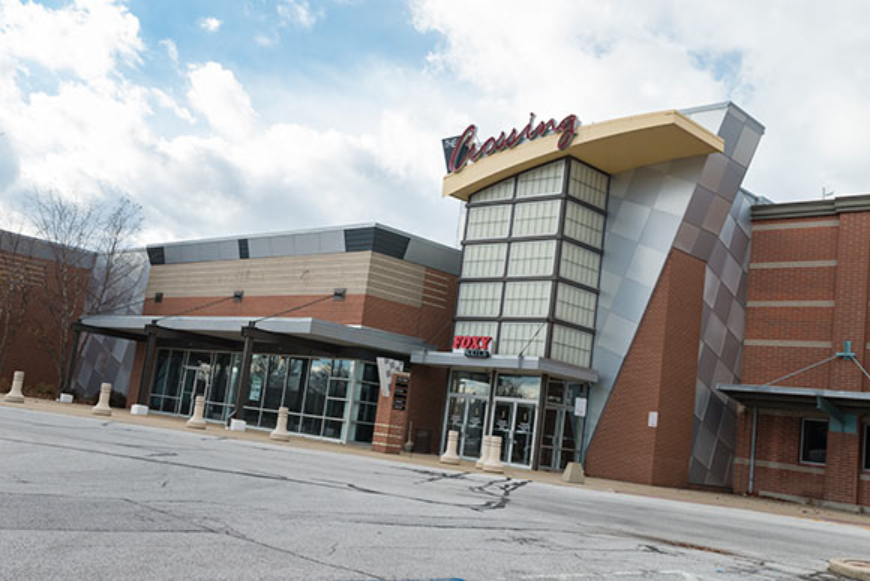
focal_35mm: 35
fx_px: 846
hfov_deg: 54.4
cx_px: 435
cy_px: 290
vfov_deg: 37.9
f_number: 11
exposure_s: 1/350
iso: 320
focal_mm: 35
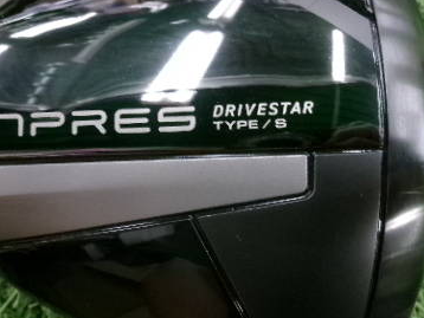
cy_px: 147
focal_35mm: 50
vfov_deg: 29.1
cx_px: 207
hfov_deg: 38.2
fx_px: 613
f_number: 3.9
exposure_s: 1/34
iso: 800
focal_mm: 5.1
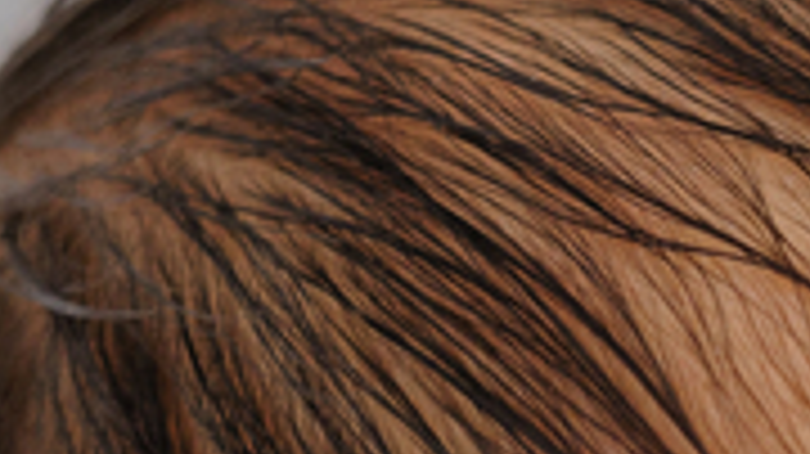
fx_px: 7491
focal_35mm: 349
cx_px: 1431
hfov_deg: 6.1
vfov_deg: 3.4
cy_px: 1061
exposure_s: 1/200
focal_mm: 50
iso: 320
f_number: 3.5
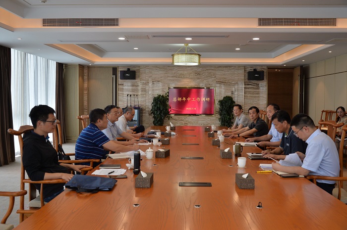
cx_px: 174
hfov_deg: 50.7
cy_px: 115
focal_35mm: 38
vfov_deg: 35.0
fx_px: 366
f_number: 5.6
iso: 1250
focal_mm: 38
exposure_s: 1/200
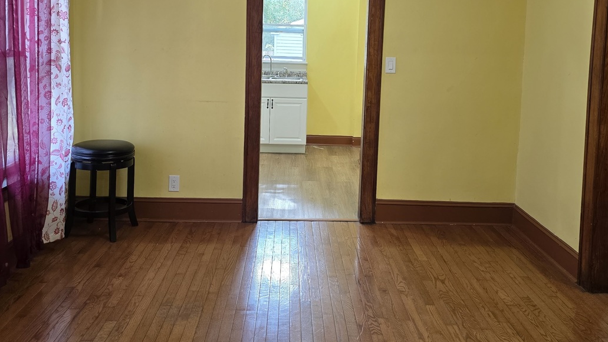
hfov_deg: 56.6
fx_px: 564
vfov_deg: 33.0
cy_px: 79
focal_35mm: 35
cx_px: 320
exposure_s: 1/120
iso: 200
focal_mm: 6.3
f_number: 1.7
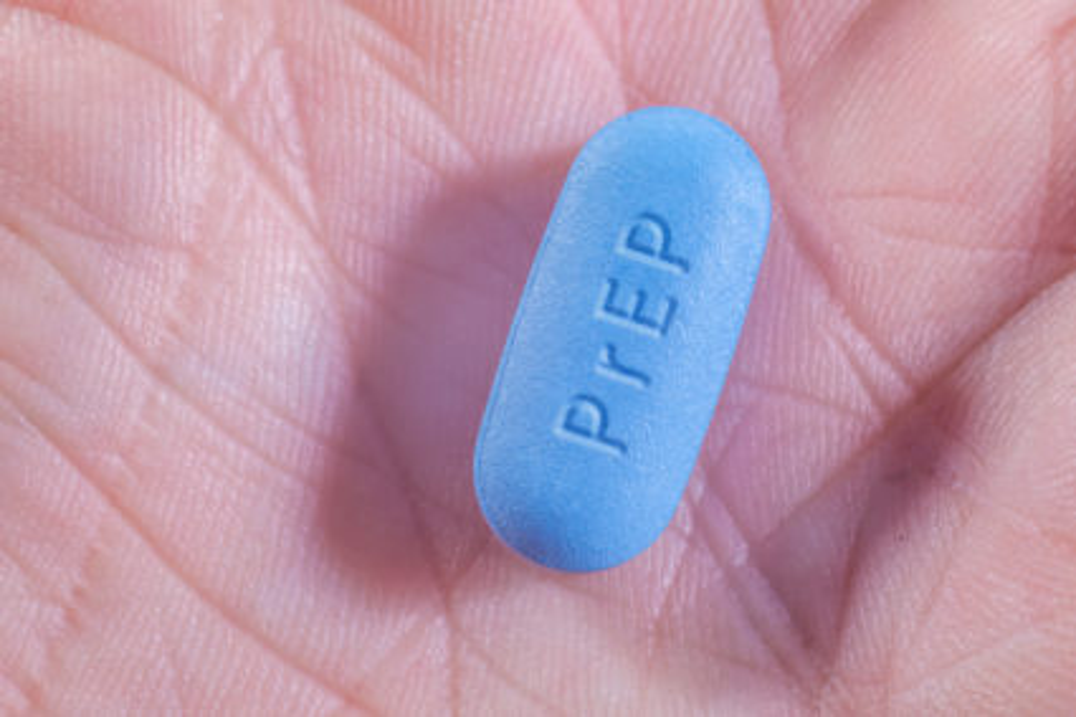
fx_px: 1494
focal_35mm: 50
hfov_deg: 39.6
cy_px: 358
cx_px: 538
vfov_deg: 27.0
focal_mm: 50
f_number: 13
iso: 100
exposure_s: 1/100
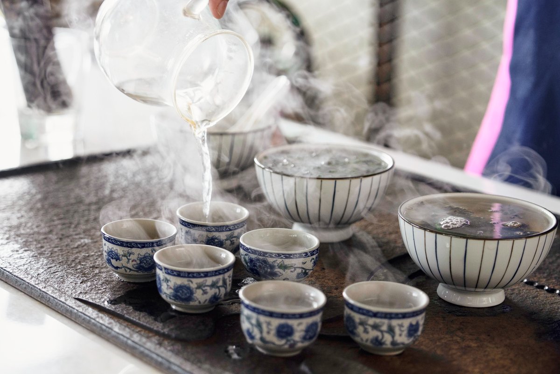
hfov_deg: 26.0
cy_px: 187
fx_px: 1213
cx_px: 280
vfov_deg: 17.5
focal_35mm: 78
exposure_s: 1/200
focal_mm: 52
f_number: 2.8
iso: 640
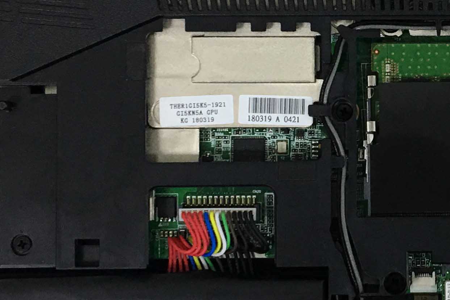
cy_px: 118
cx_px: 435
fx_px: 1225
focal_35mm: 98
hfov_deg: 20.3
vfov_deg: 14.0
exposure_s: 1/33
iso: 40
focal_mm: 4.15
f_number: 2.2
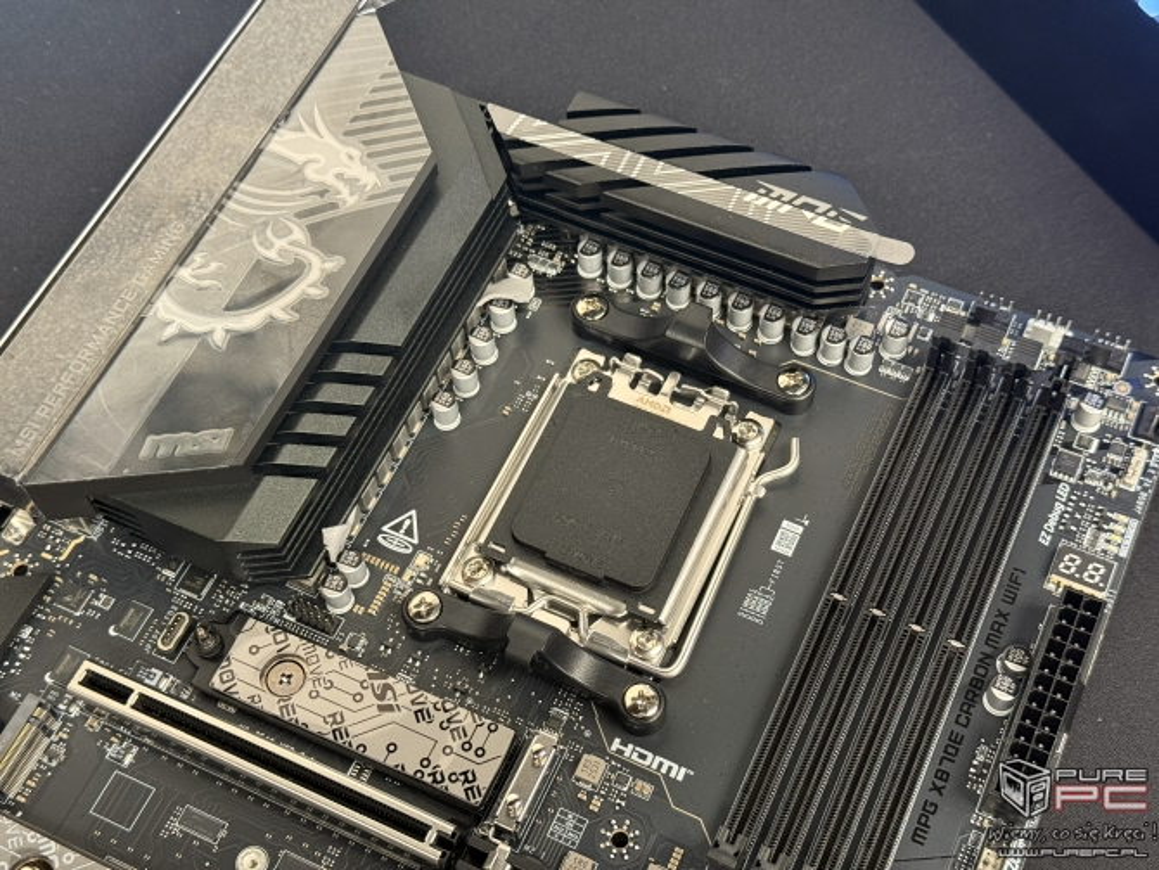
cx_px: 580
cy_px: 435
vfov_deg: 30.3
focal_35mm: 48
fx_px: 1608
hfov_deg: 39.6
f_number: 1.78
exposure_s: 1/42
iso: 250
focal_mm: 6.76
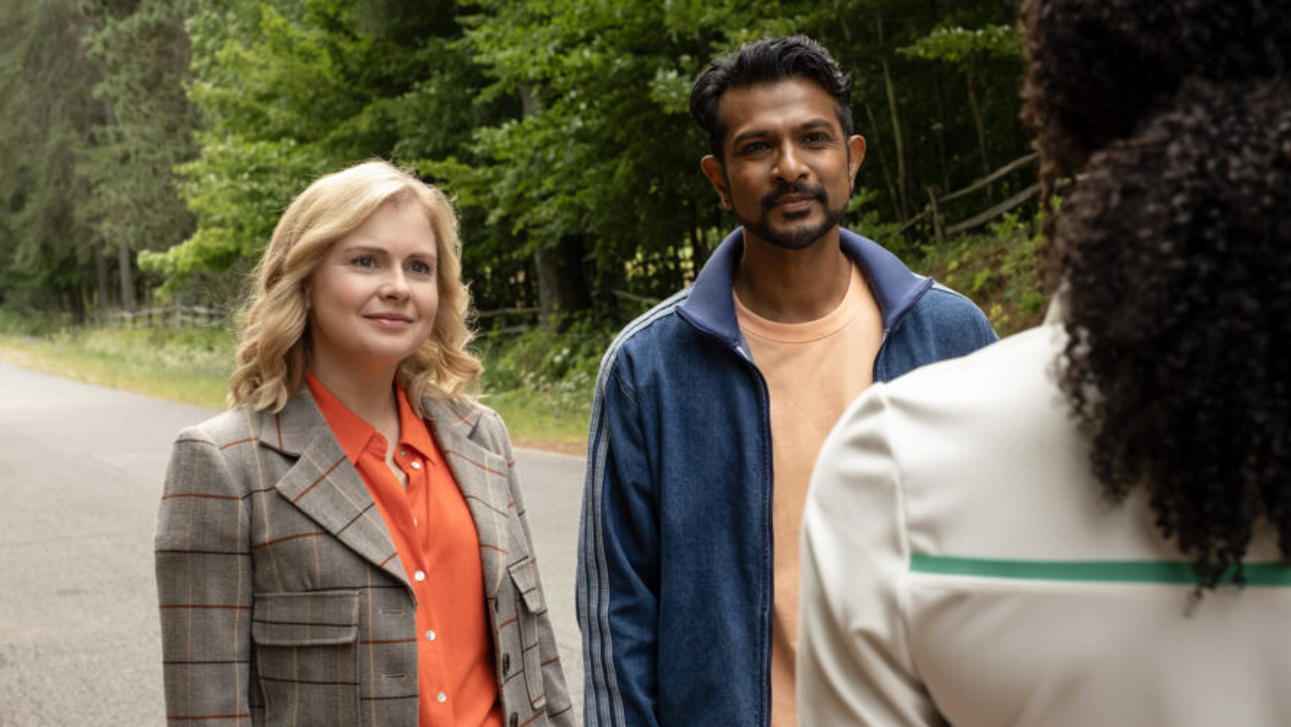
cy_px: 423
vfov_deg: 16.1
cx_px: 648
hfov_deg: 28.2
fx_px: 2568
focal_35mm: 75
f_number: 8
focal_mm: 47
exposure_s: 1/250
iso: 800
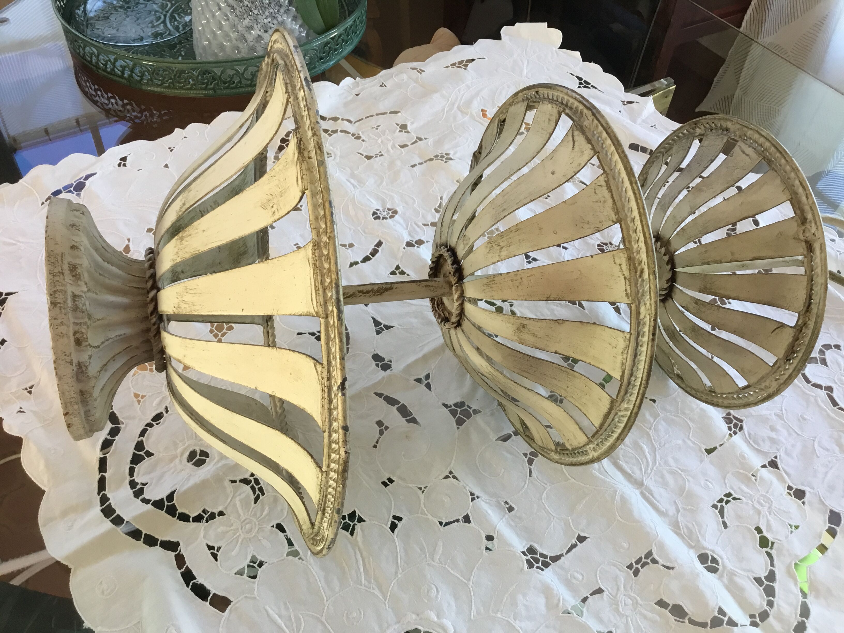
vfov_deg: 45.4
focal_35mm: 31
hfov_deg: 58.4
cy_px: 316
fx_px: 756
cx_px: 422
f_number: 2.4
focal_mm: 3.3
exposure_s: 1/33
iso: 32
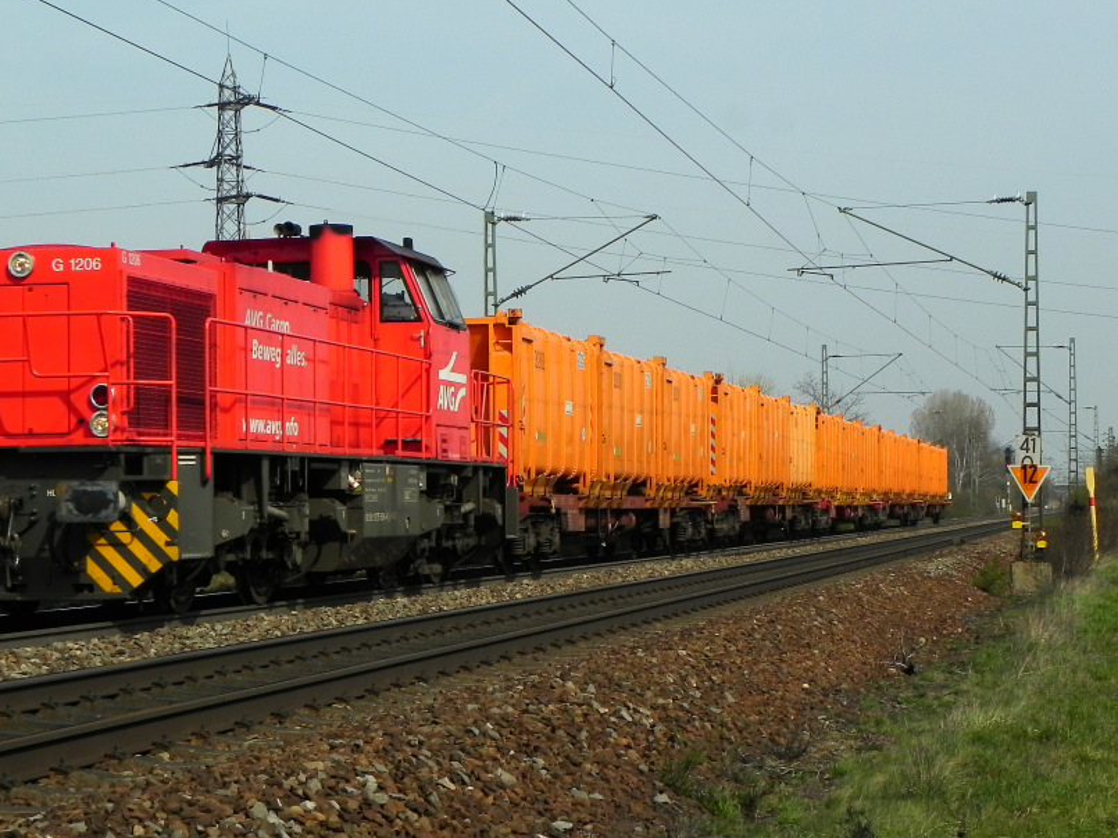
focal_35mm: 84
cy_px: 439
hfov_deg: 23.3
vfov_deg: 17.6
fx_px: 2712
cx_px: 444
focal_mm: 11.8
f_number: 6.3
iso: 160
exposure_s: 1/800
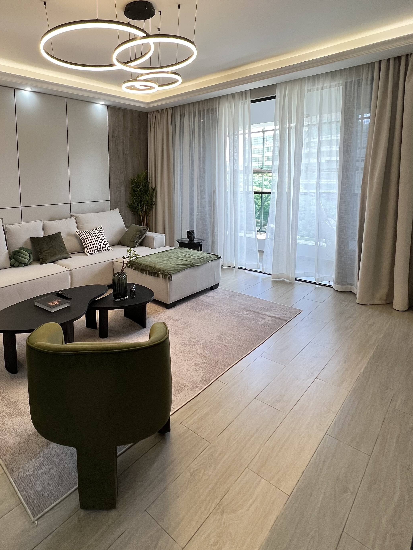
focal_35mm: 19
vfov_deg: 83.5
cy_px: 217
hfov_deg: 66.5
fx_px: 302
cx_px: 131
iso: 100
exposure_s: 1/100
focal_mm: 1.57
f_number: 1.8
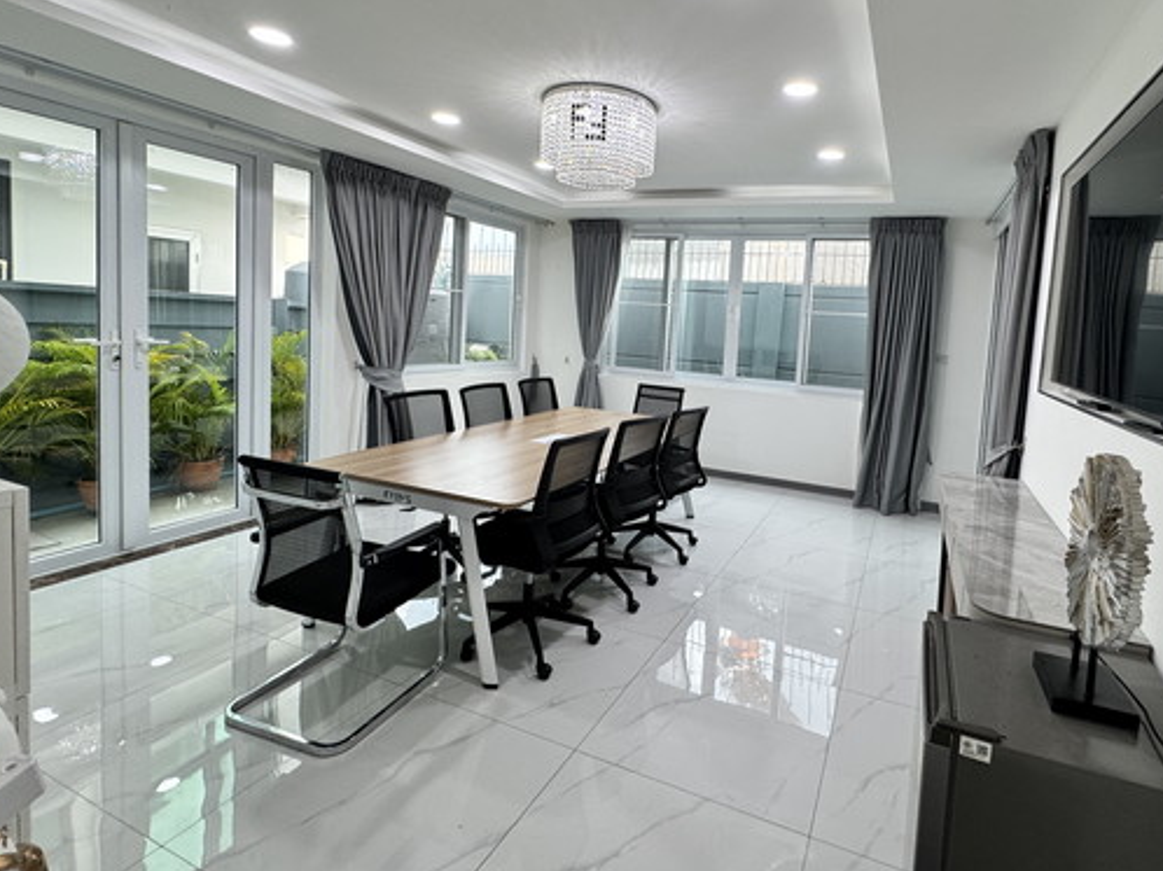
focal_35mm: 18
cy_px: 369
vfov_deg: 71.1
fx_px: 604
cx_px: 675
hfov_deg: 87.1
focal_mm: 2.22
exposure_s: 1/100
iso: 125
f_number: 2.2
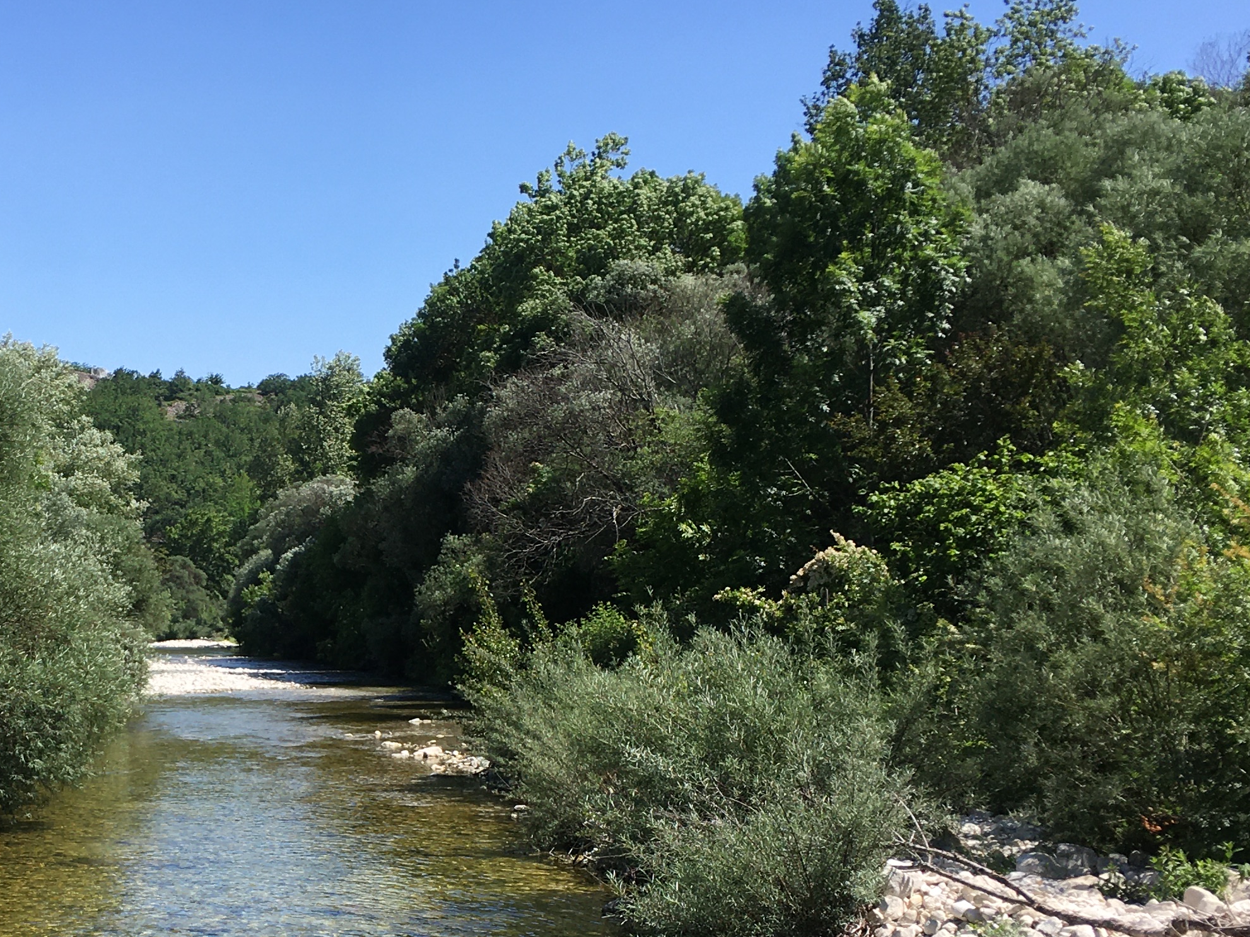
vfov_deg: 24.4
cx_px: 202
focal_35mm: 59
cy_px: 739
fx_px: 2130
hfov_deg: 31.6
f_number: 2.2
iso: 25
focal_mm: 4.15
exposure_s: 1/1148
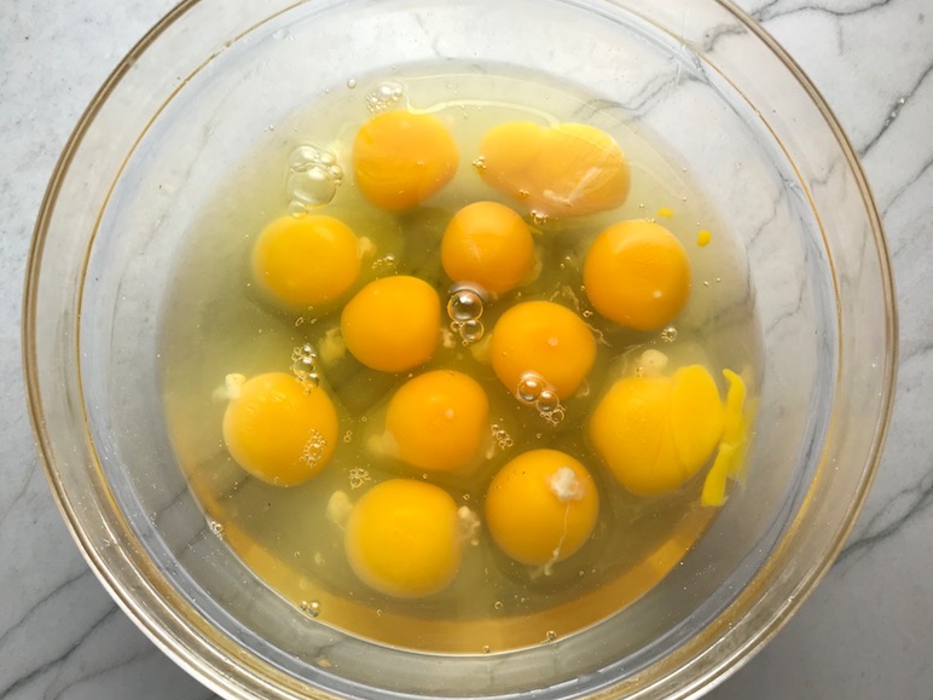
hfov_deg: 61.6
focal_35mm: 29
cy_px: 341
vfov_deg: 48.2
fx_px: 782
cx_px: 453
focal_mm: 3.99
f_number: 1.8
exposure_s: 1/124
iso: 20
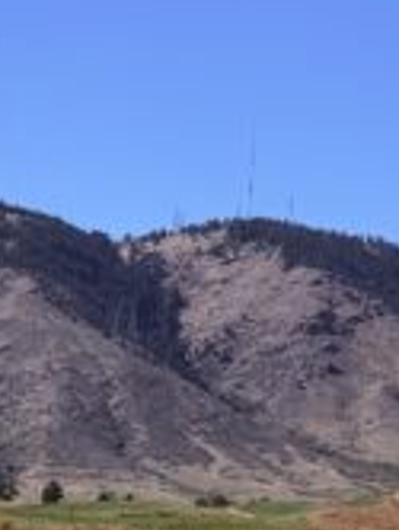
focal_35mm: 148
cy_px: 13
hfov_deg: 9.4
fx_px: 2269
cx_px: 817
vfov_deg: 13.2
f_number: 1.78
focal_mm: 6.76
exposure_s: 1/5319
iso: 80
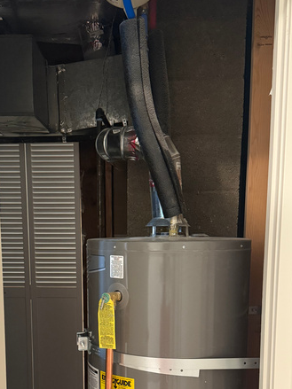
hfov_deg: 34.2
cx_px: 118
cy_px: 292
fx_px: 473
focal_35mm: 42
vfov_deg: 43.4
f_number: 1.78
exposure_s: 1/60
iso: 640
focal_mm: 6.76
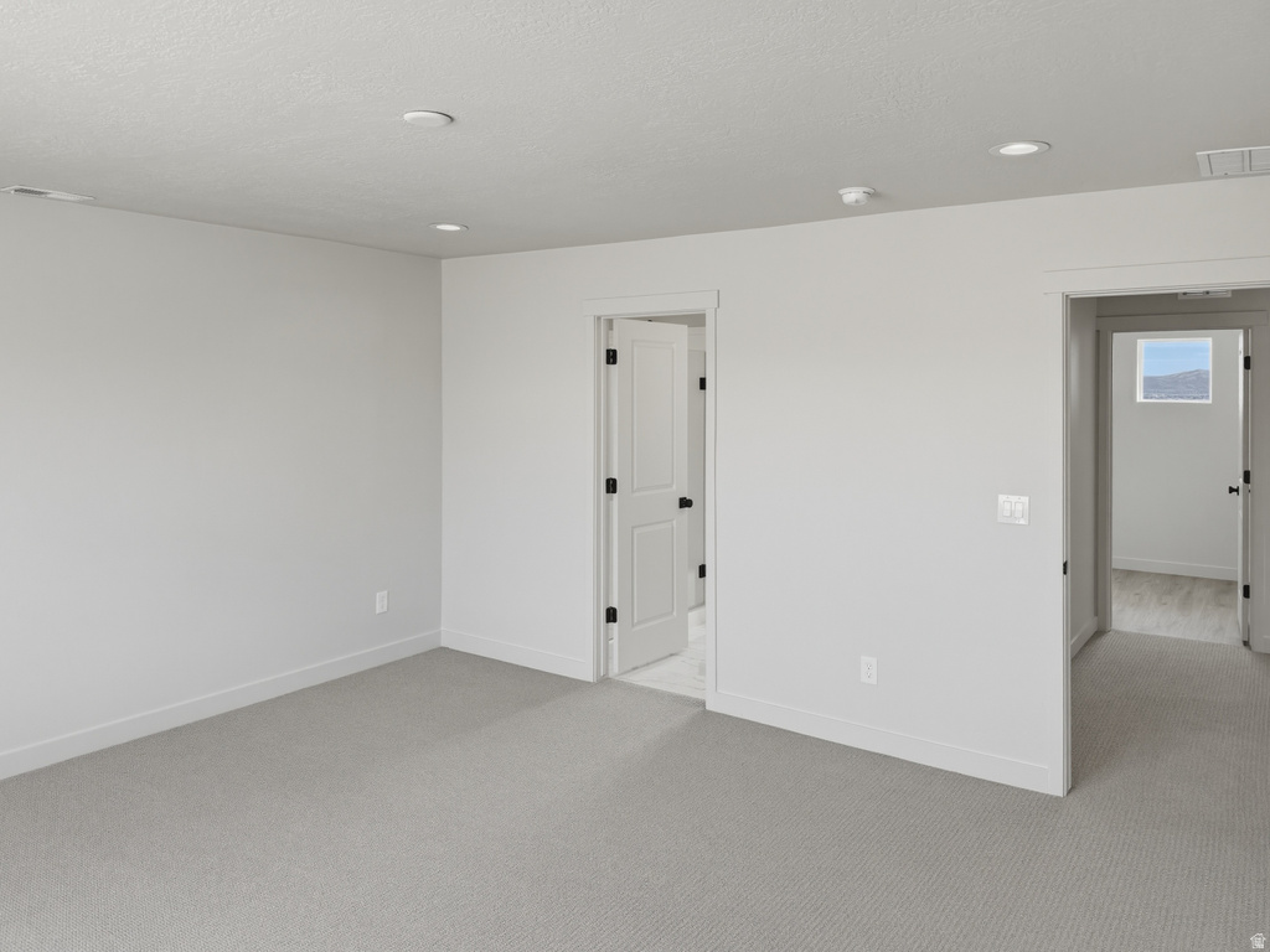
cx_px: 635
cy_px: 476
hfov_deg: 71.6
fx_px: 881
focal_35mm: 24
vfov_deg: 56.8
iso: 100
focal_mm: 6.8
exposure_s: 1/333
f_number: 1.8
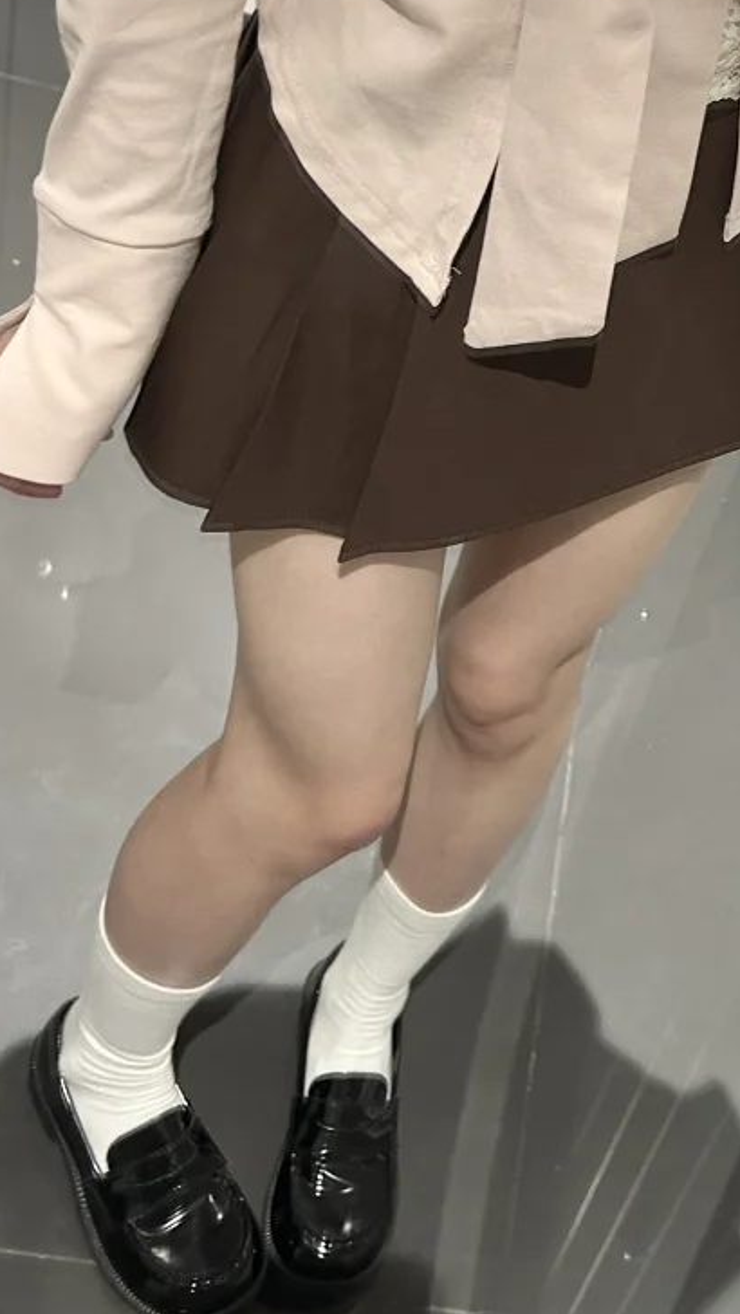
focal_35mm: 56
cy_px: 262
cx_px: 794
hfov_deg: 20.6
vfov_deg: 36.0
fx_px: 1952
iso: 200
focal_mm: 5.7
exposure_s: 1/50
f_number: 1.5
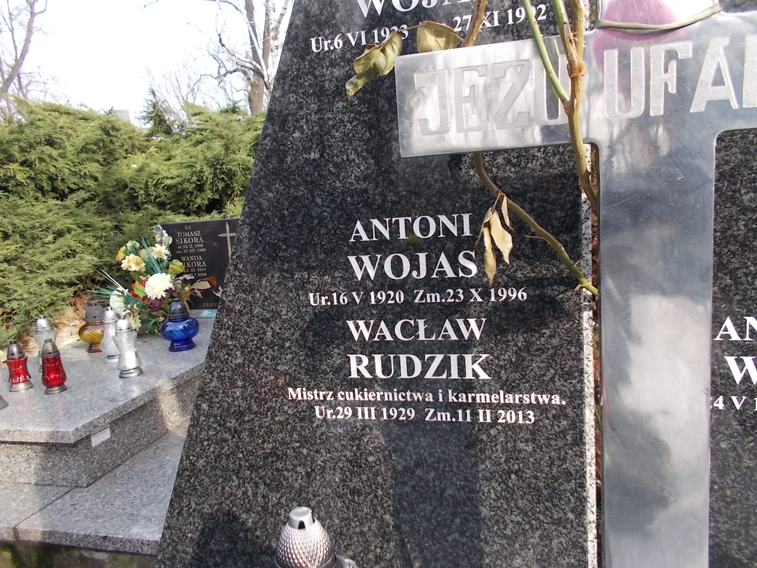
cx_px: 378
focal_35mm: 26
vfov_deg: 53.1
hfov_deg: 67.3
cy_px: 284
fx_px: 569
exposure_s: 1/160
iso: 80
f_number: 3.2
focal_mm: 4.6
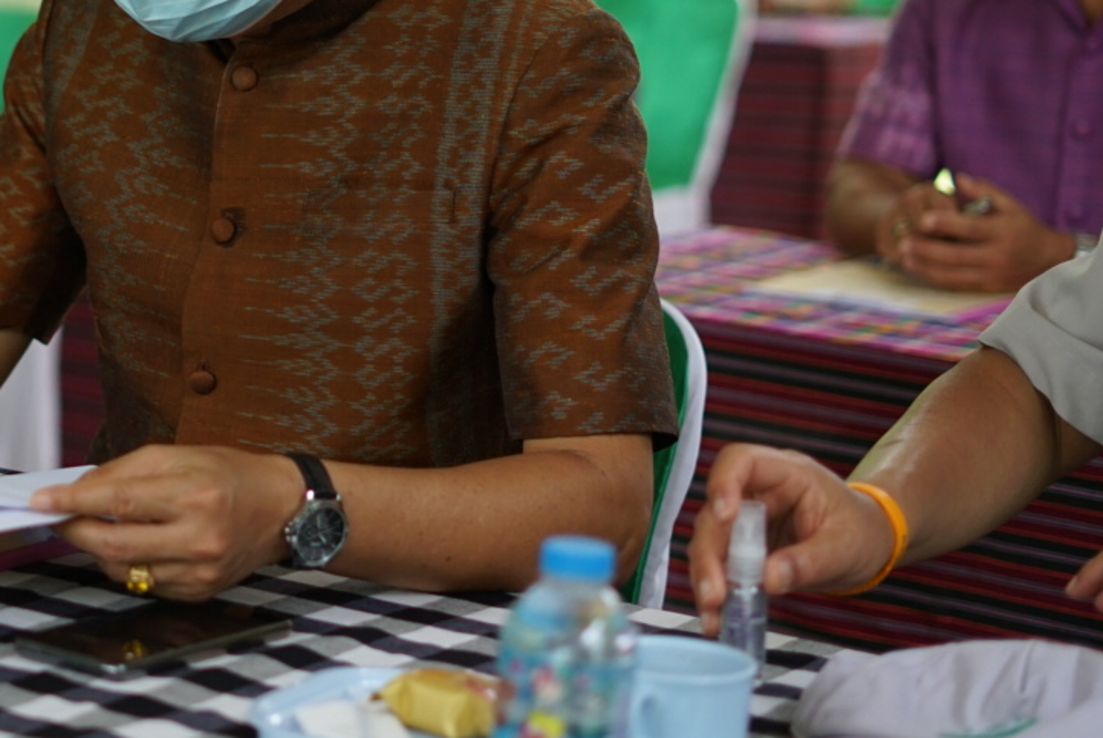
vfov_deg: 12.2
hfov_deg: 18.0
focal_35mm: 112
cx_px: 144
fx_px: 3434
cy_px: 109
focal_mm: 50
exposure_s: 1/800
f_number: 2
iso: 400
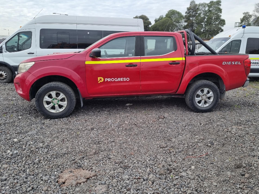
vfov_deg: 49.7
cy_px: 91
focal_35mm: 28
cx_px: 139
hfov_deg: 63.4
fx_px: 209
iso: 50
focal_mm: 5.4
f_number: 1.8
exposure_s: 1/1600
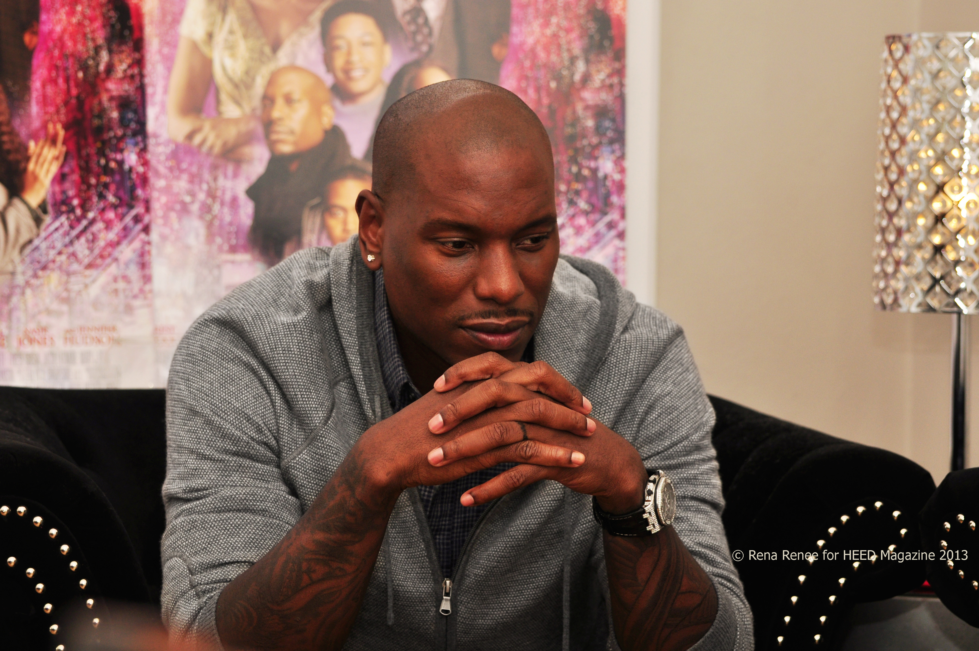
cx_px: 490
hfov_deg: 16.7
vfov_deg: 11.1
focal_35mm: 123
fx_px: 3341
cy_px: 326
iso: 200
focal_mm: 82
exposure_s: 1/160
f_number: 5.6
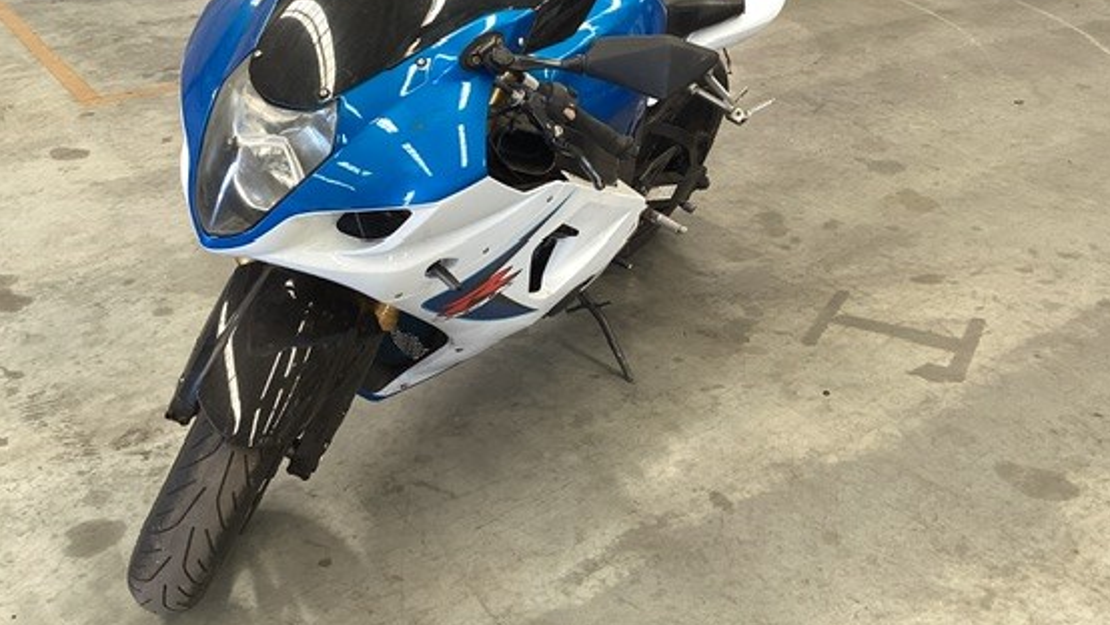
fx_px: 1148
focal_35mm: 39
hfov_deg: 51.6
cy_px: 226
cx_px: 575
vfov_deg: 30.3
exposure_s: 1/50
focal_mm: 3.3
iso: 100
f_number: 2.4
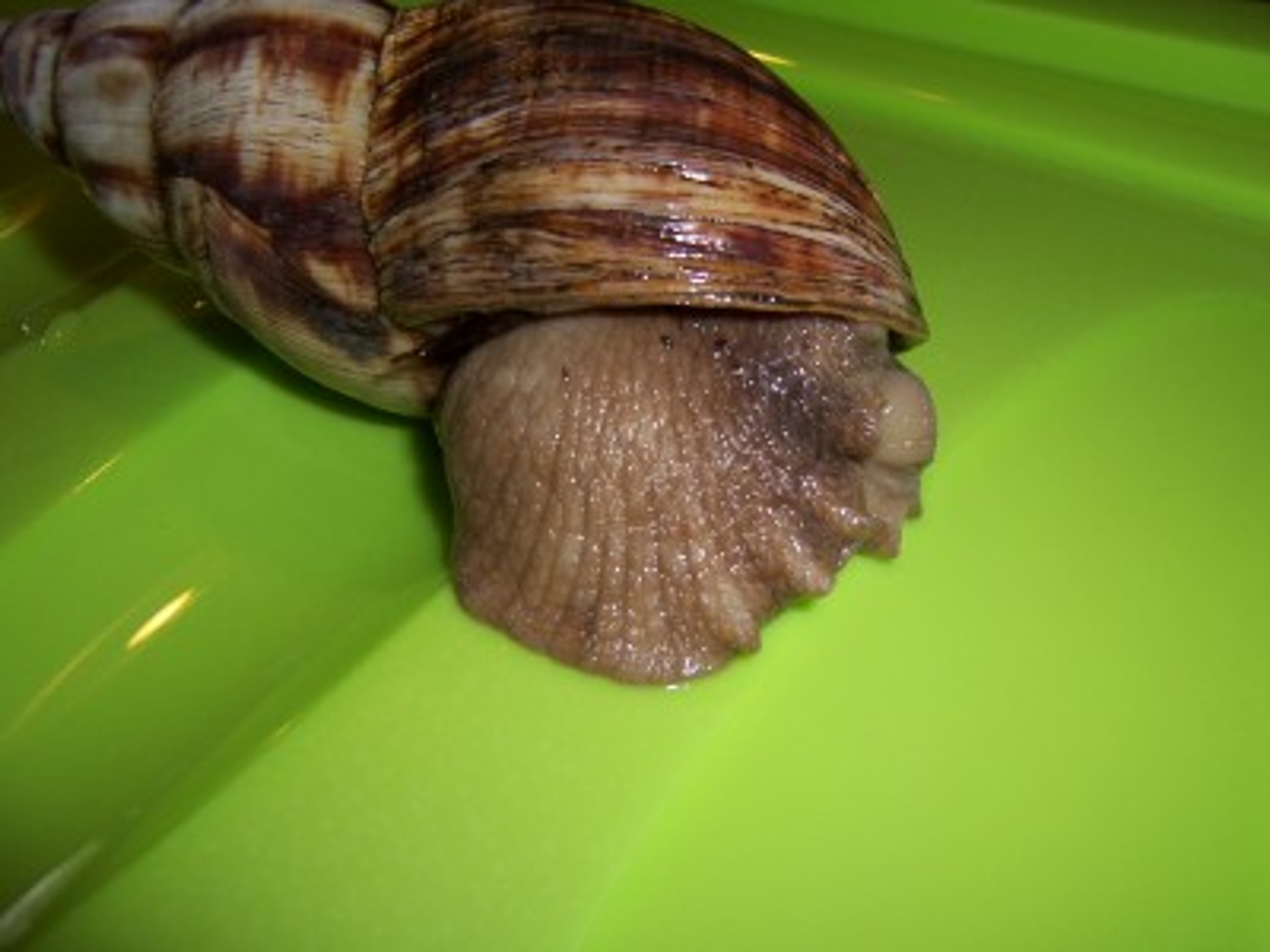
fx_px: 1211
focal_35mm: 33
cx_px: 635
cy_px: 476
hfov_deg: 55.4
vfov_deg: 42.9
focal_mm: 5.5
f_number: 2.8
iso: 80
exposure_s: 1/60
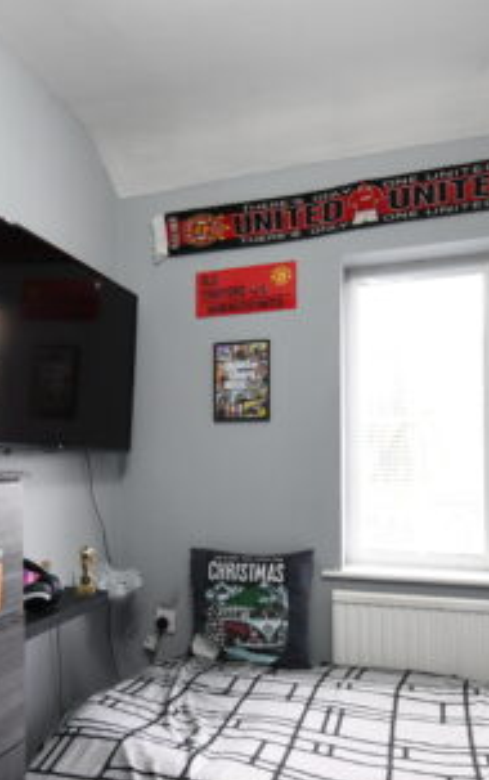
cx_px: 147
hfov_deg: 42.4
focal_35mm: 29
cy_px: 467
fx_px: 617
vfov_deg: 64.0
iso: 560
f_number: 4.5
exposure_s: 1/13
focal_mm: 10
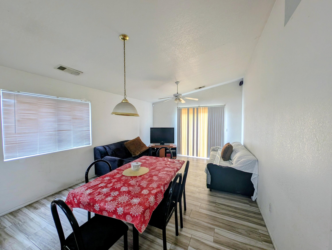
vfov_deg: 94.6
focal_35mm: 12
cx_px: 166
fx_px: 115
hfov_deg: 110.5
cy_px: 125
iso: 60
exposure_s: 1/24
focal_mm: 2.23
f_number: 1.95
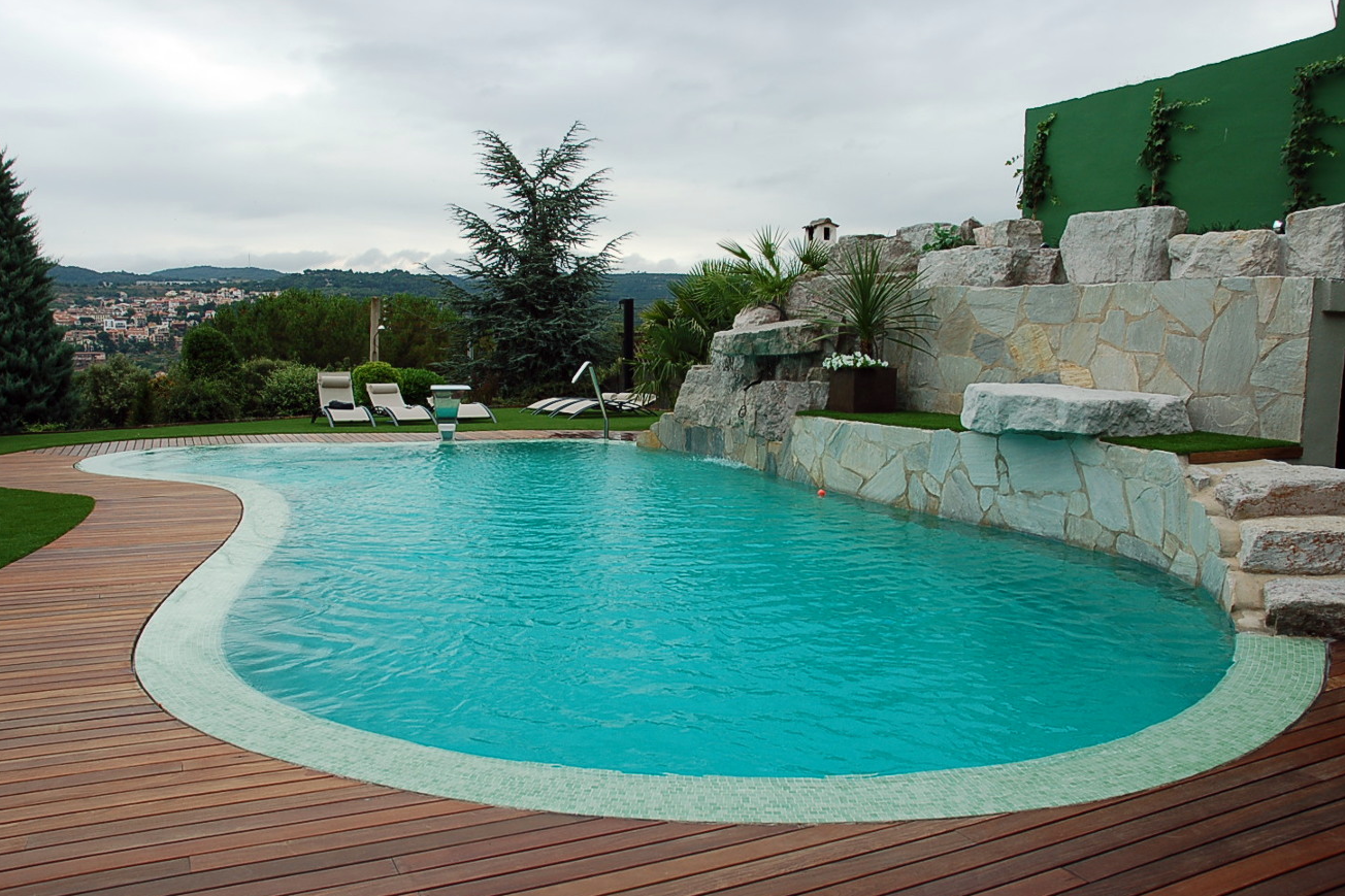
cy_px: 460
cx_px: 662
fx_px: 1046
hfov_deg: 65.5
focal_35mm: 28
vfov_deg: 46.4
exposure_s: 1/160
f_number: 6.3
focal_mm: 18
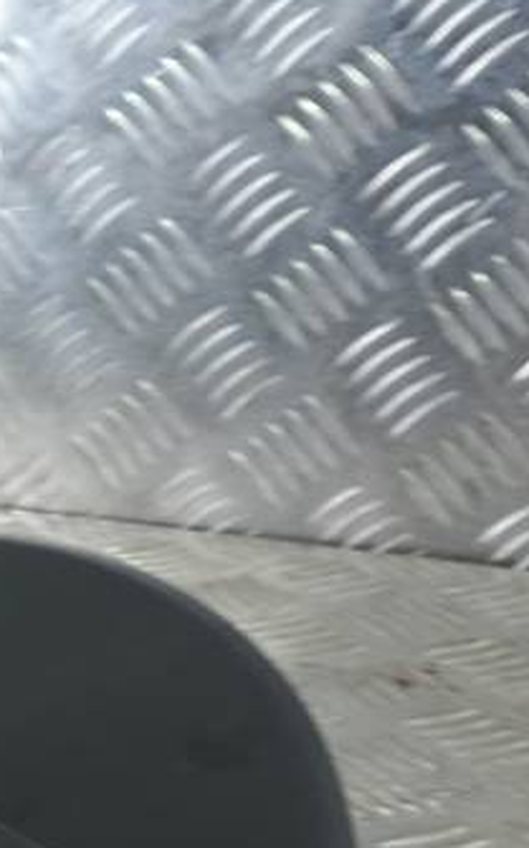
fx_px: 1871
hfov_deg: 14.8
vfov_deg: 24.3
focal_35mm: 81
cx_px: -299
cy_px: 858
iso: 64
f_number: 1.8
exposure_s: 1/50
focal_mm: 4.6
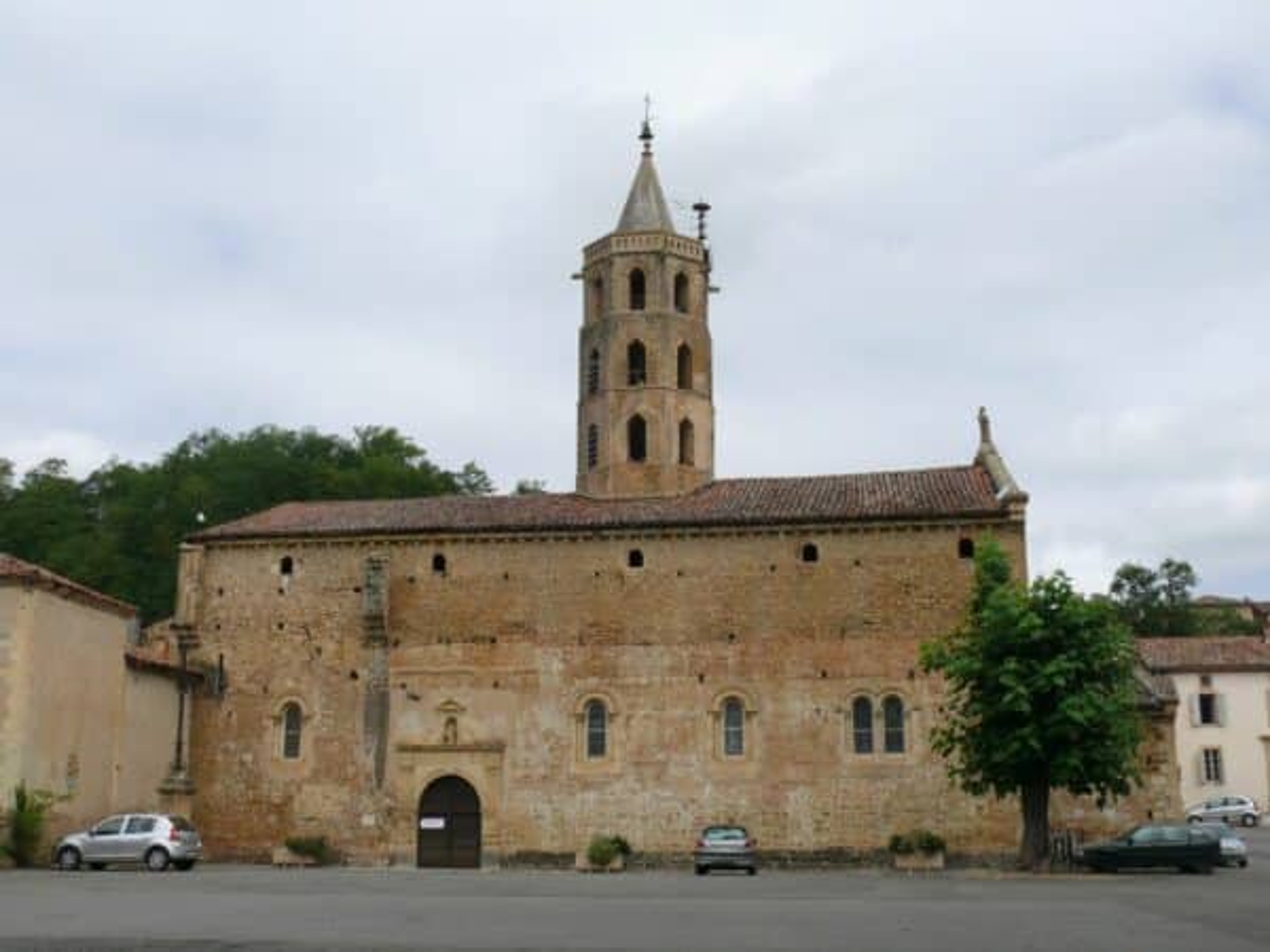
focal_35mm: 40
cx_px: 635
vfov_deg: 36.0
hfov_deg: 46.8
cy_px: 476
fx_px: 1468
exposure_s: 1/500
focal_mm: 8.5
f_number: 6.3
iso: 100
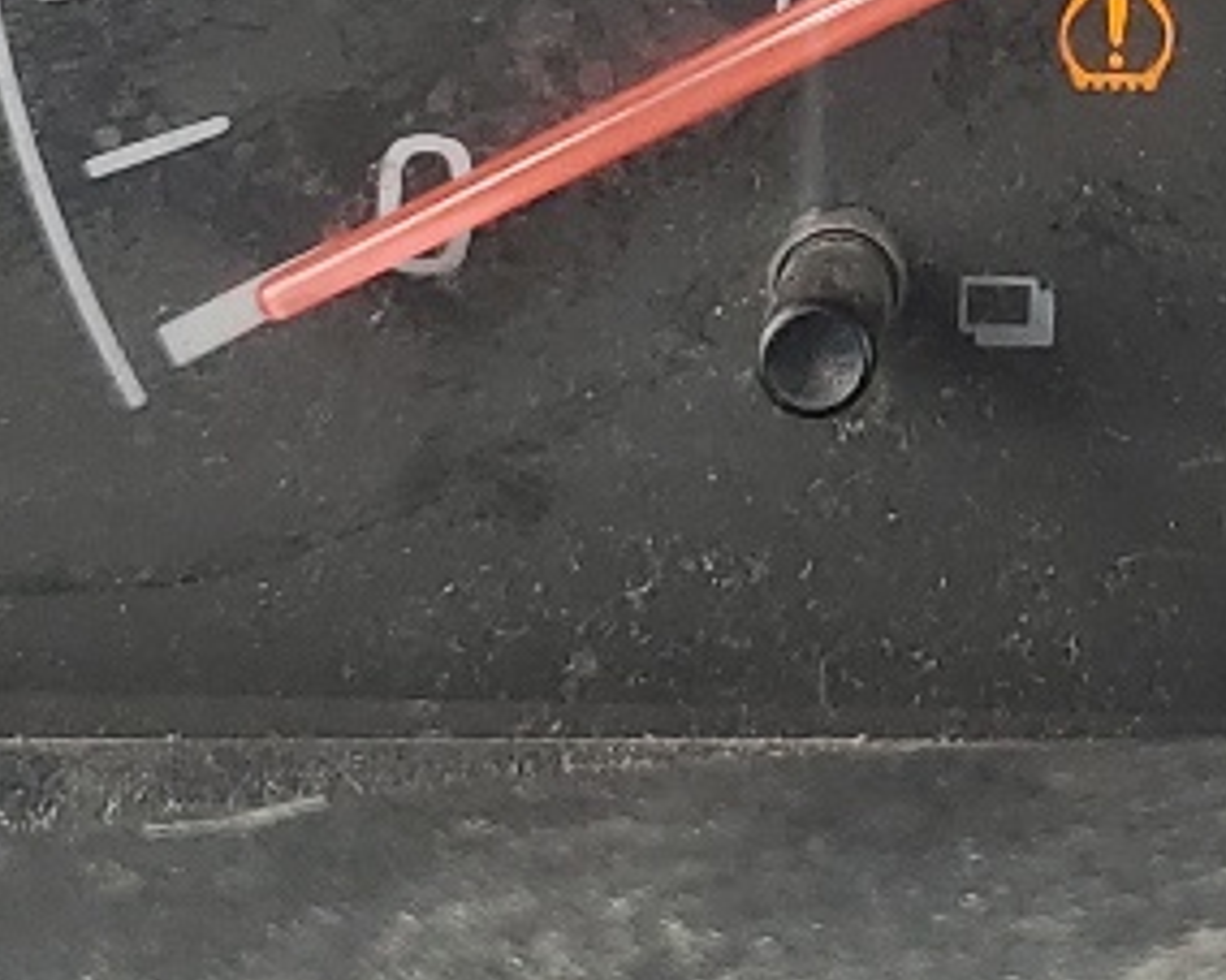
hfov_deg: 13.2
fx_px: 5187
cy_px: -401
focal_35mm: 143
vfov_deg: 10.5
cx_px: 1412
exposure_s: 1/169
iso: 50
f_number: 1.5
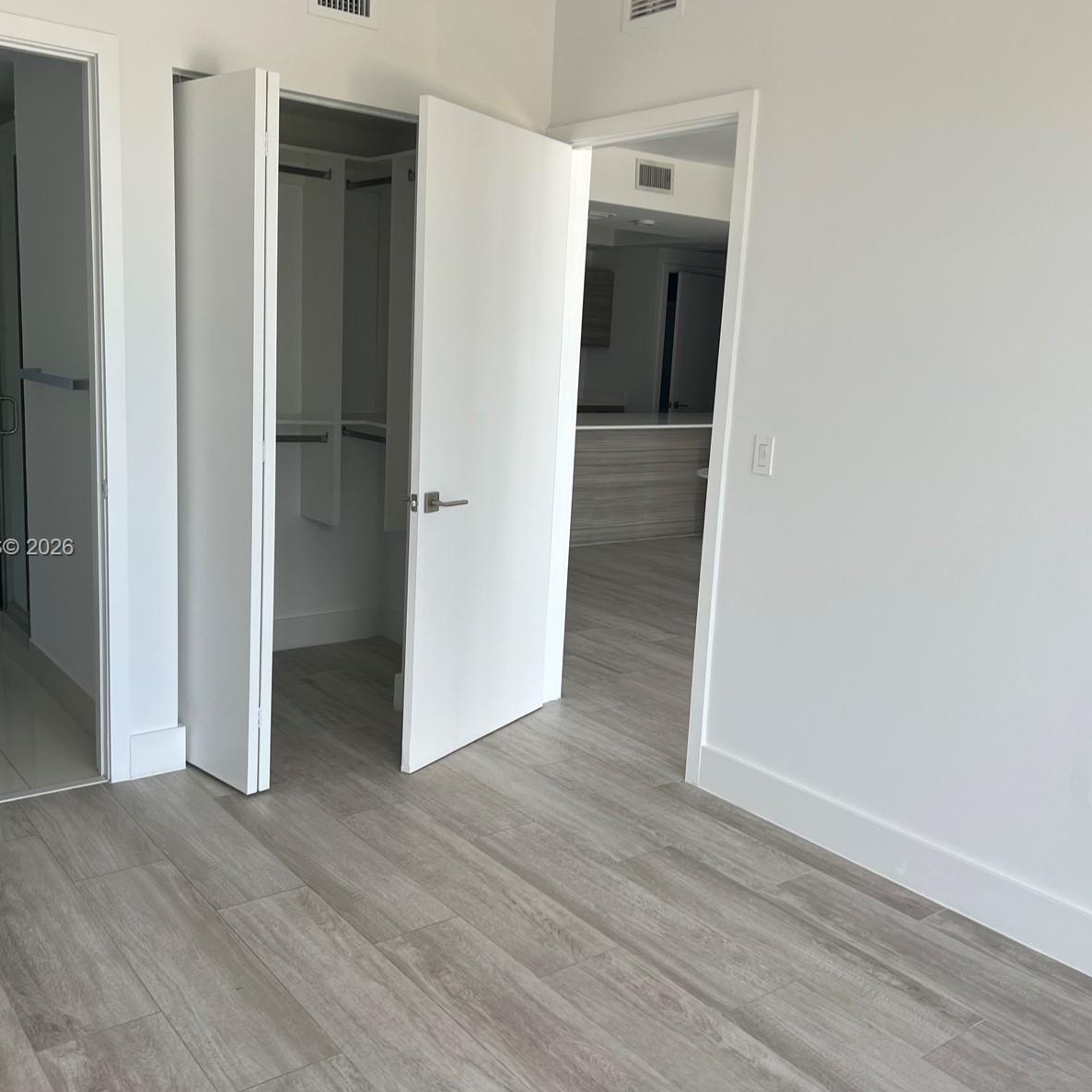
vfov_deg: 52.5
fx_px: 1106
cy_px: 549
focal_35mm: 31
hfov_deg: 52.5
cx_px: 524
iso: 32
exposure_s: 1/121
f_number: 1.5
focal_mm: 5.7
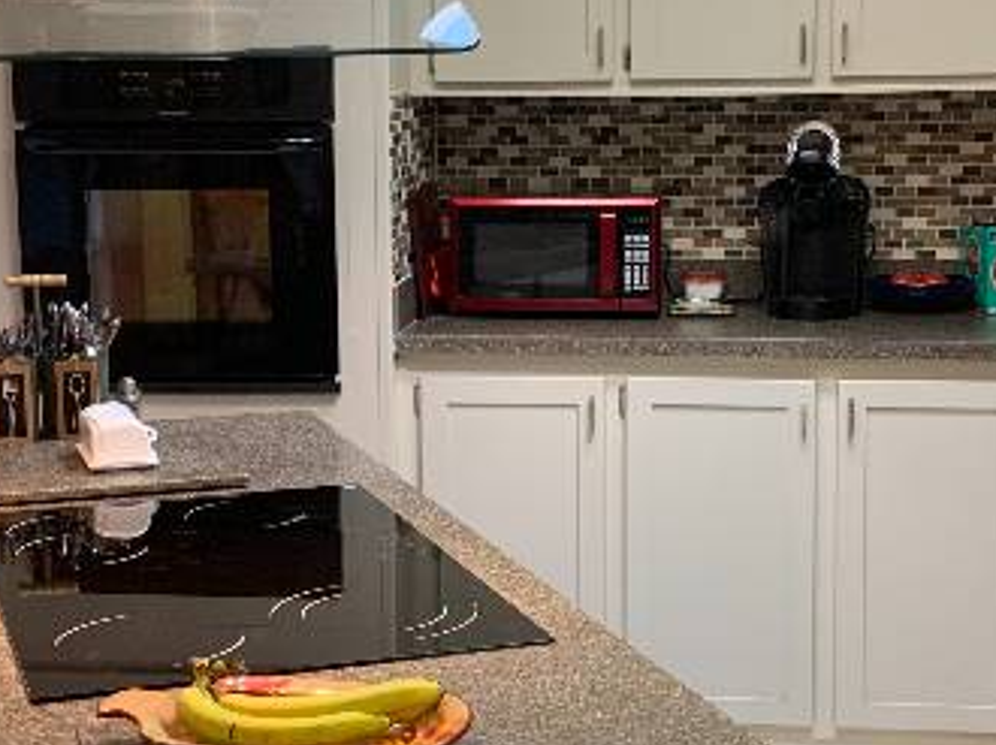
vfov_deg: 21.9
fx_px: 1926
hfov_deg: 29.0
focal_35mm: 67
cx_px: 513
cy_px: 366
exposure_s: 1/60
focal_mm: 4.25
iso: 250
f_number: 1.8
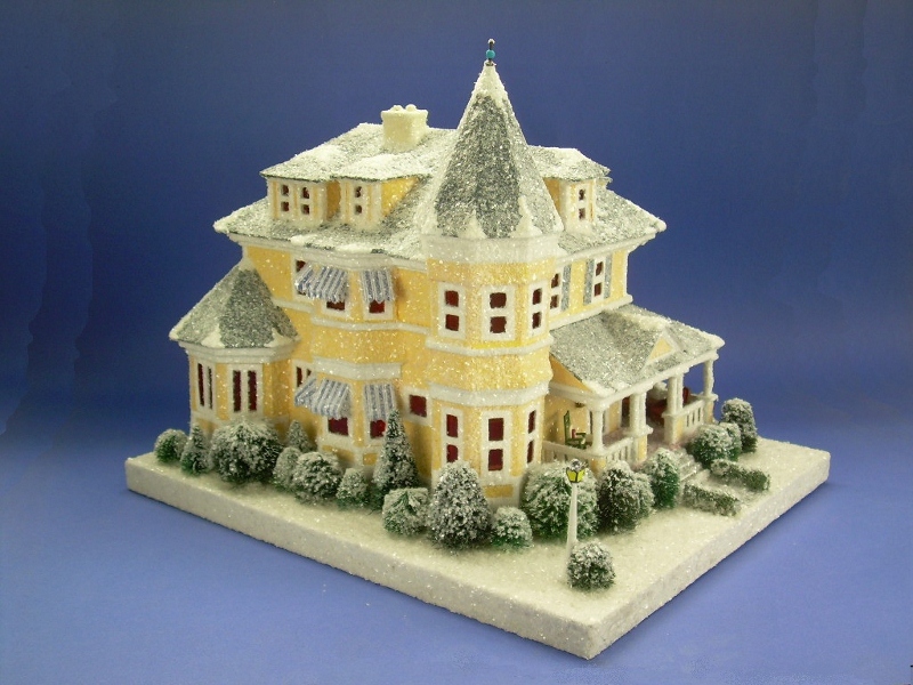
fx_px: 1240
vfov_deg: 30.9
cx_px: 456
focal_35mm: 47
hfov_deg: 40.4
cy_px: 342
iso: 50
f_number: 3
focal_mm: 7.7
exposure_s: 1/4.4
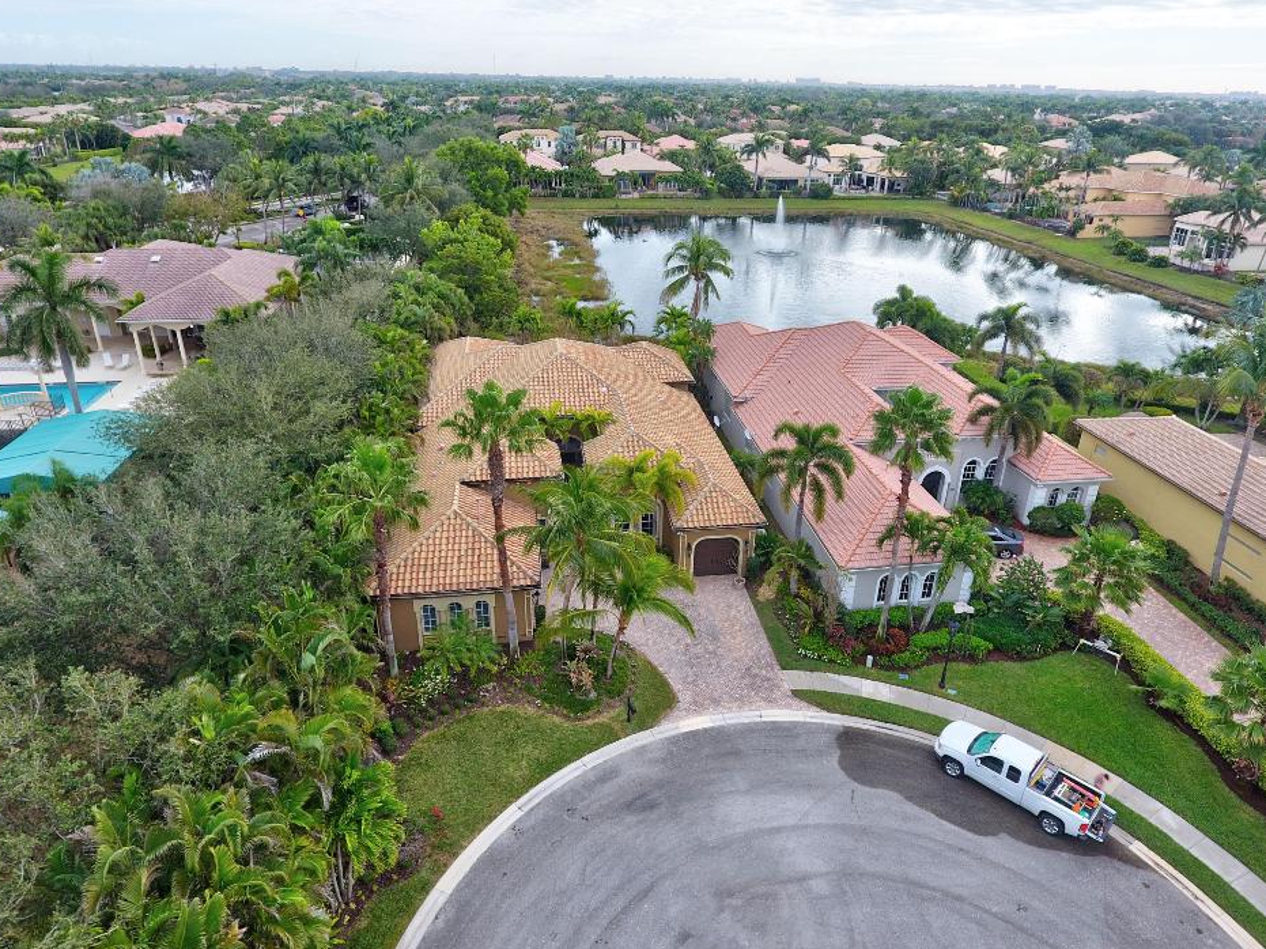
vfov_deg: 61.0
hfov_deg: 76.4
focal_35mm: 22
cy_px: 454
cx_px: 634
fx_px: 804
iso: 100
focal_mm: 3.6
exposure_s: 1/515
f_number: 2.8
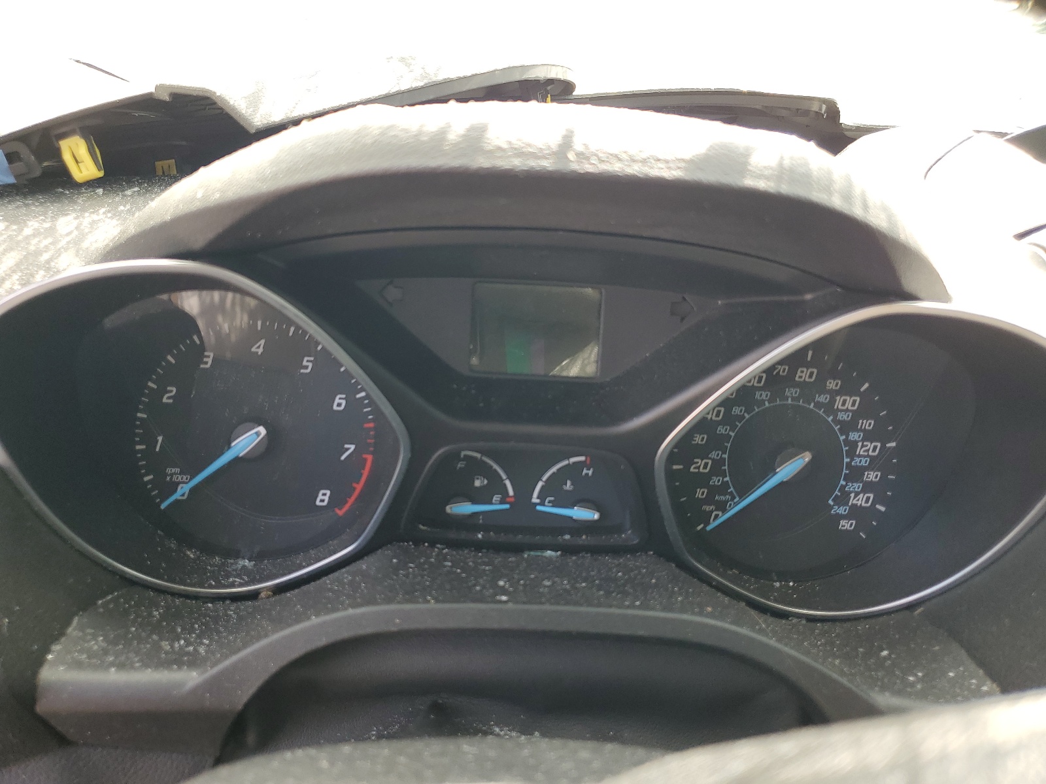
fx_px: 786
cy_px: 392
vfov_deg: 53.1
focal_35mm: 26
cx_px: 523
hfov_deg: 67.3
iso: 50
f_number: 1.5
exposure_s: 1/208
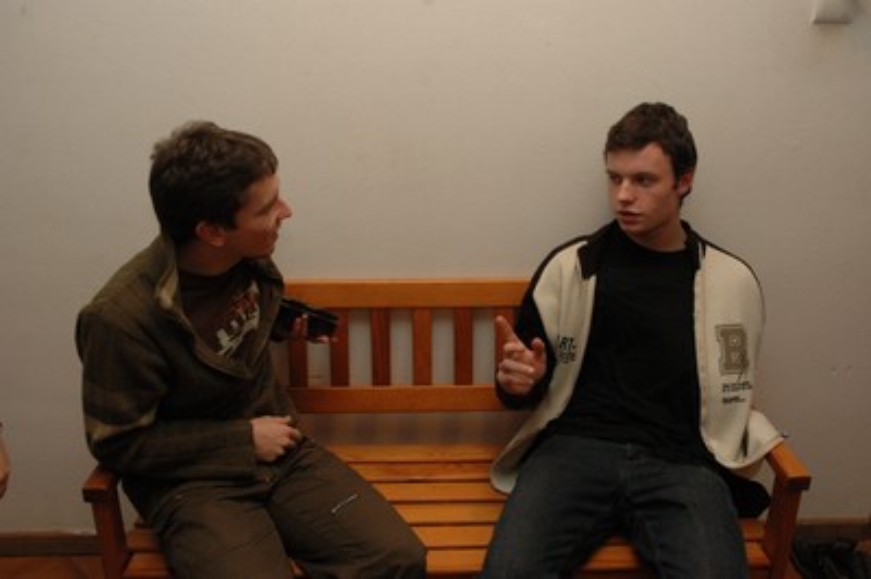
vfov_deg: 39.9
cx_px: 436
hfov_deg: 57.3
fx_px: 798
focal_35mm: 33
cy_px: 290
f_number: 5.6
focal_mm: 22
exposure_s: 1/45
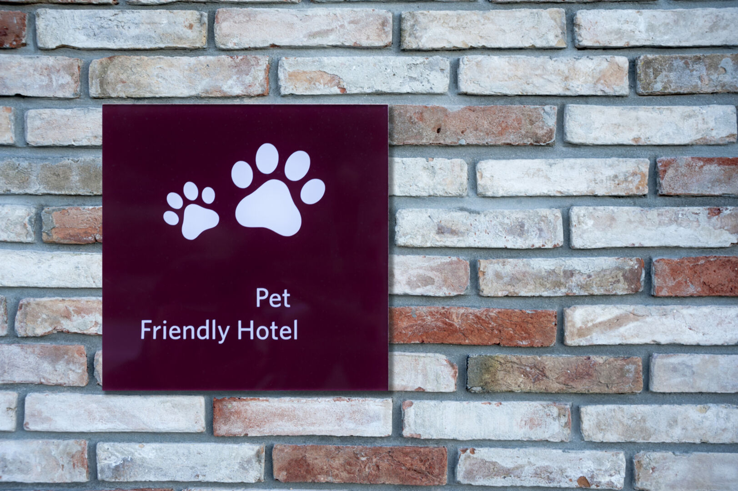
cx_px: 369
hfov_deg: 50.7
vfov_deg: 35.0
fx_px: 778
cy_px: 246
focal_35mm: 38
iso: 400
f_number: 7.1
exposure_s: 1/40
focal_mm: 38
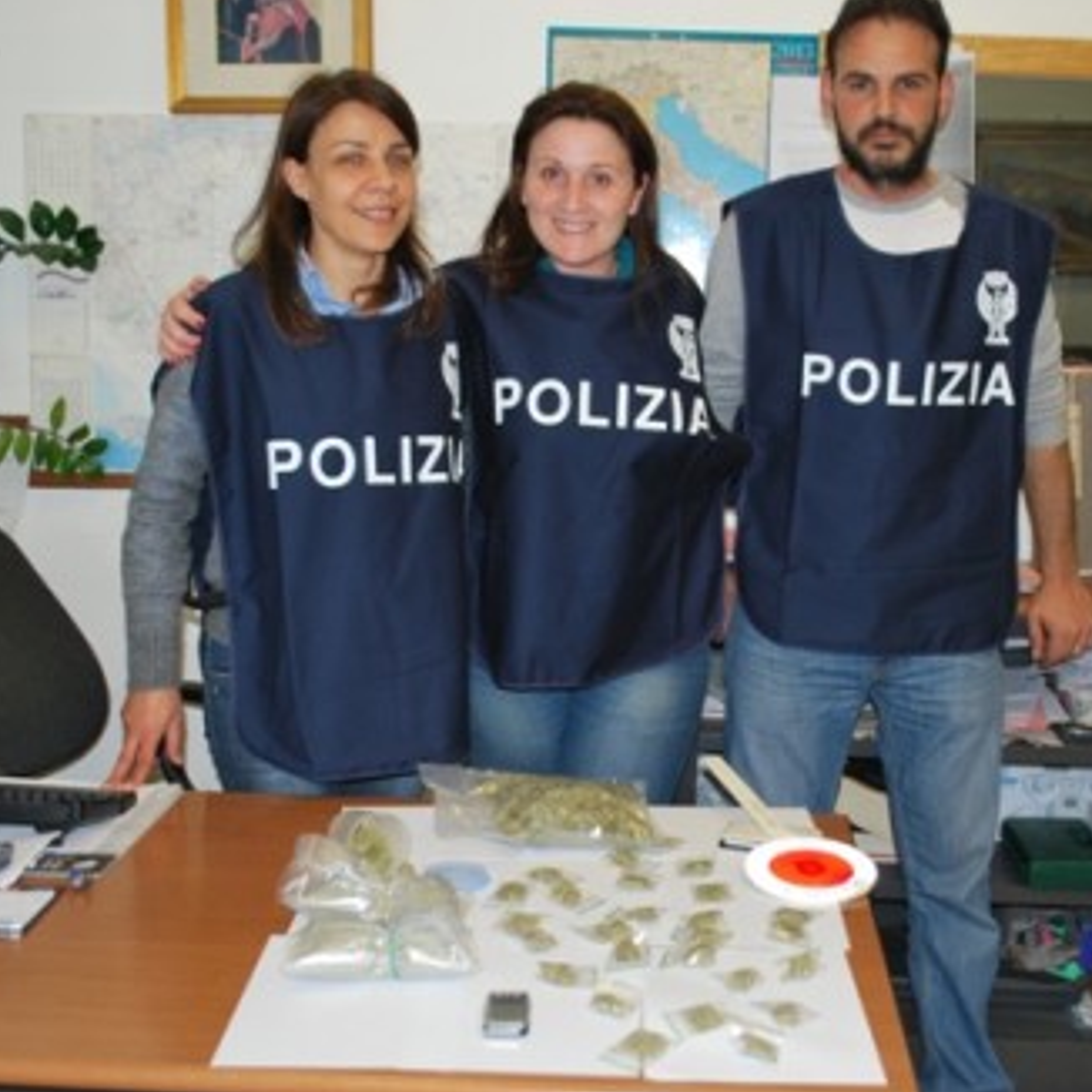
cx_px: 650
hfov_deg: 35.9
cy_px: 539
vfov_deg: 36.1
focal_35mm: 47
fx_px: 1677
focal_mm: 24
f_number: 4.2
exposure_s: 1/60
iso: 200
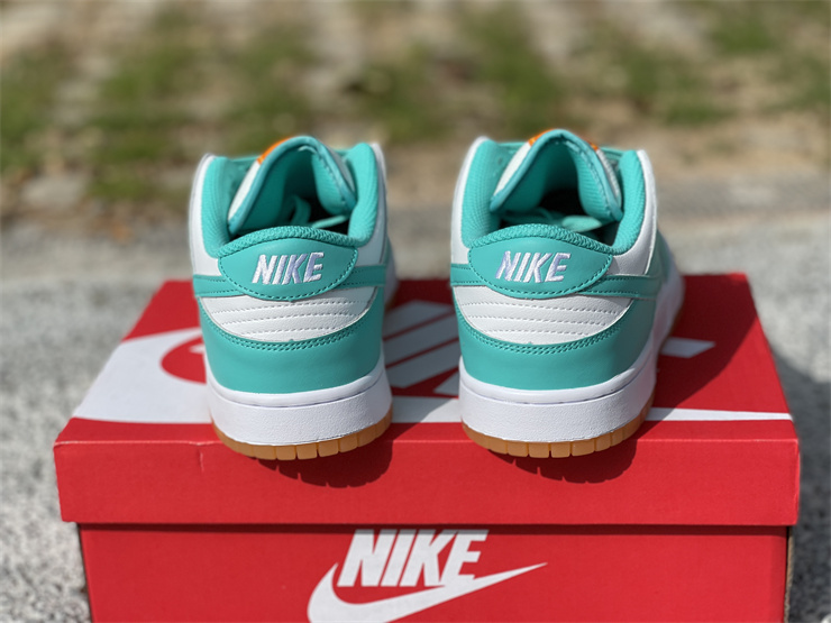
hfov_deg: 30.3
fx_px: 1536
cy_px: 312
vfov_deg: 22.9
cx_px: 416
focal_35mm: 64
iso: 32
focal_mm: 7.5
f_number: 2.2
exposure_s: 1/3425
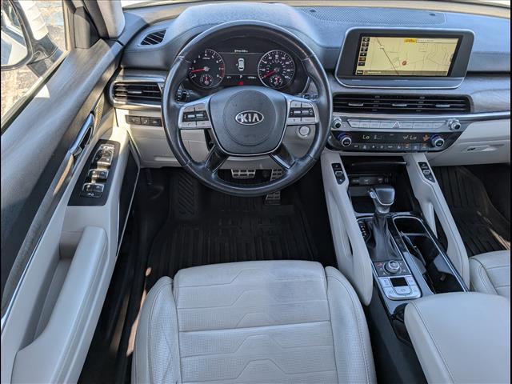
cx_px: 256
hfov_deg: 71.6
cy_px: 192
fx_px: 355
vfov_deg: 56.8
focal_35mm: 24
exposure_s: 1/127
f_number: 1.68
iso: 18
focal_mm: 6.9
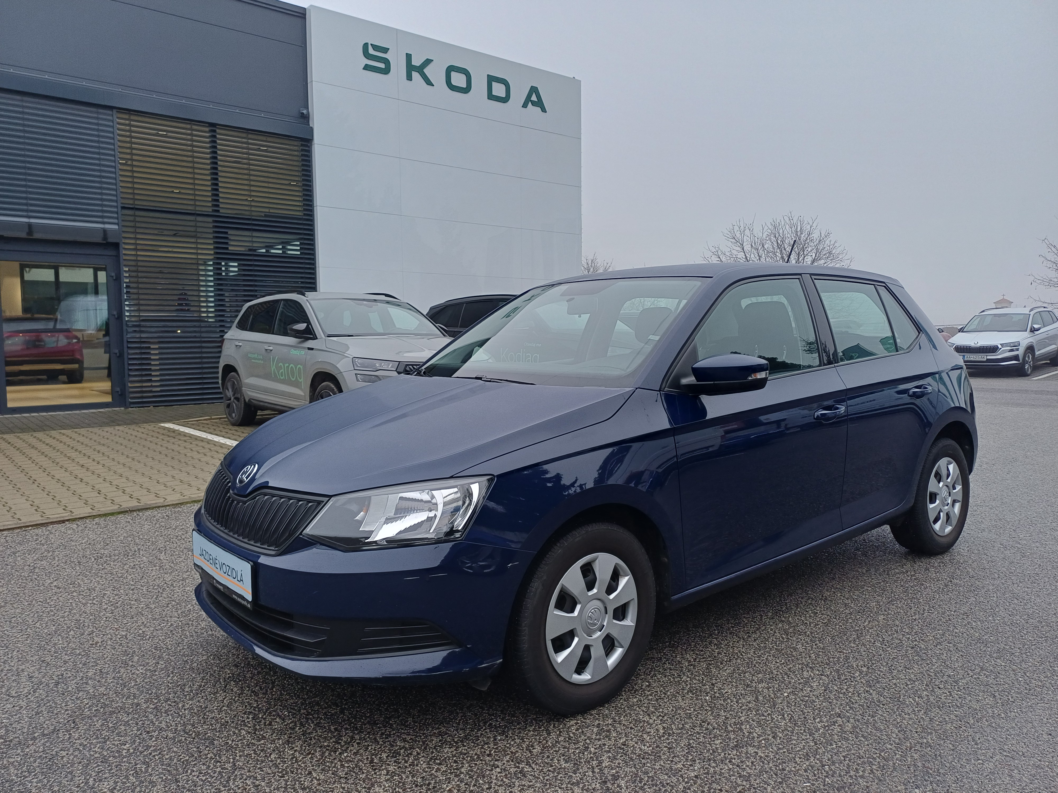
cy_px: 396
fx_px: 764
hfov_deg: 69.4
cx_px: 529
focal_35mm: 25
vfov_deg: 54.9
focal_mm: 4.65
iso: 64
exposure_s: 1/100
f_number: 1.8
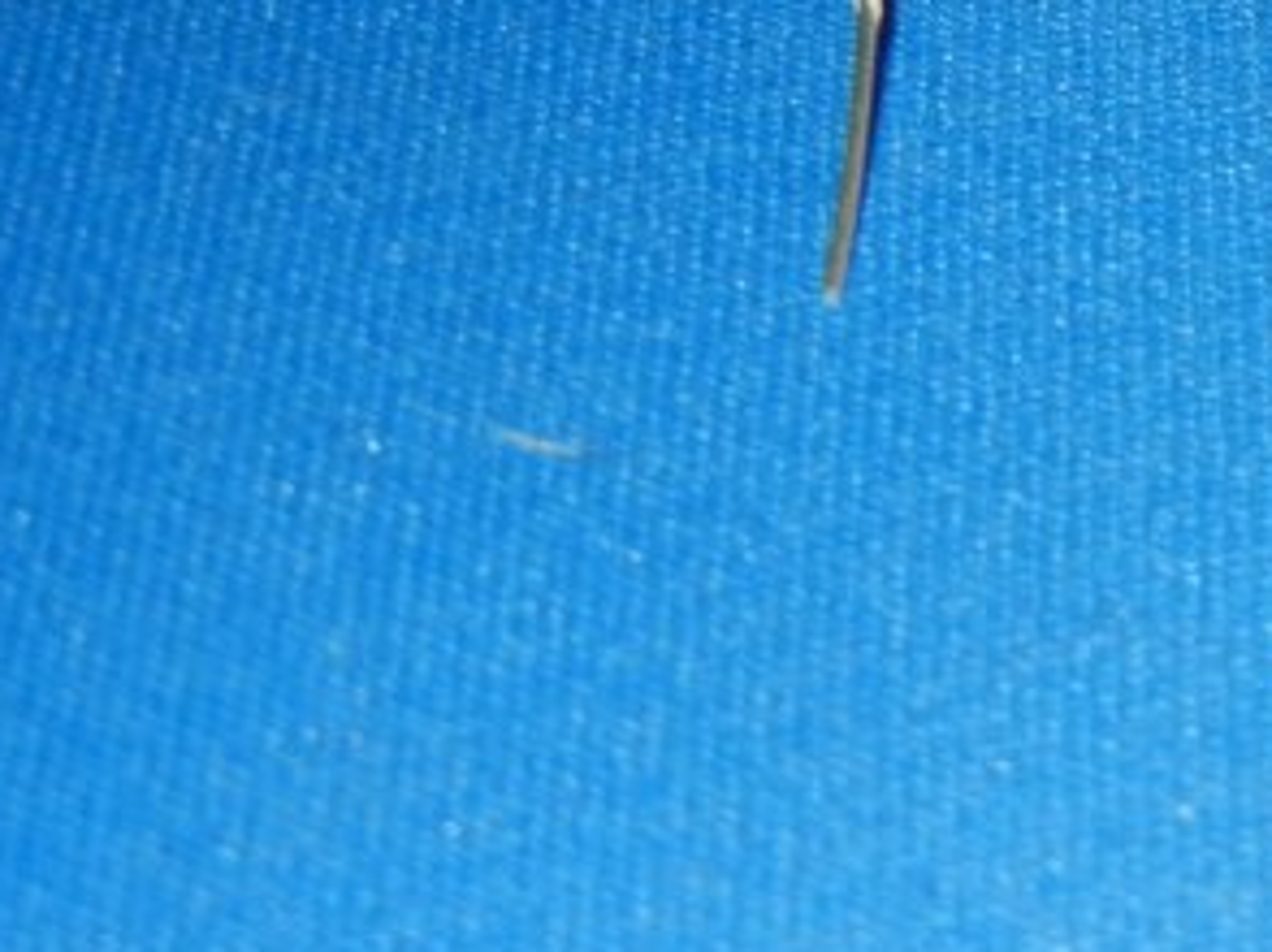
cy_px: 480
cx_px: 2025
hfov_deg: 13.5
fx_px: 4993
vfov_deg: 10.9
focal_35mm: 136
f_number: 3.7
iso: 200
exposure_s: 1/30
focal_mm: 7.1
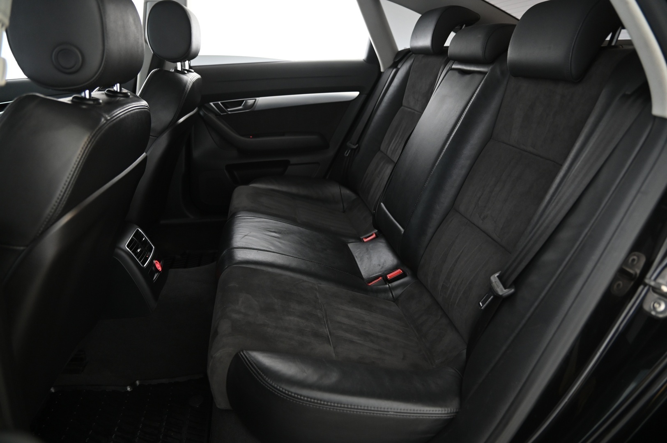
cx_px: 334
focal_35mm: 24
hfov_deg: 73.8
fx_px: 444
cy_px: 222
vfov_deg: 53.1
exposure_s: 1/15
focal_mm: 24
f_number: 4
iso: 2000
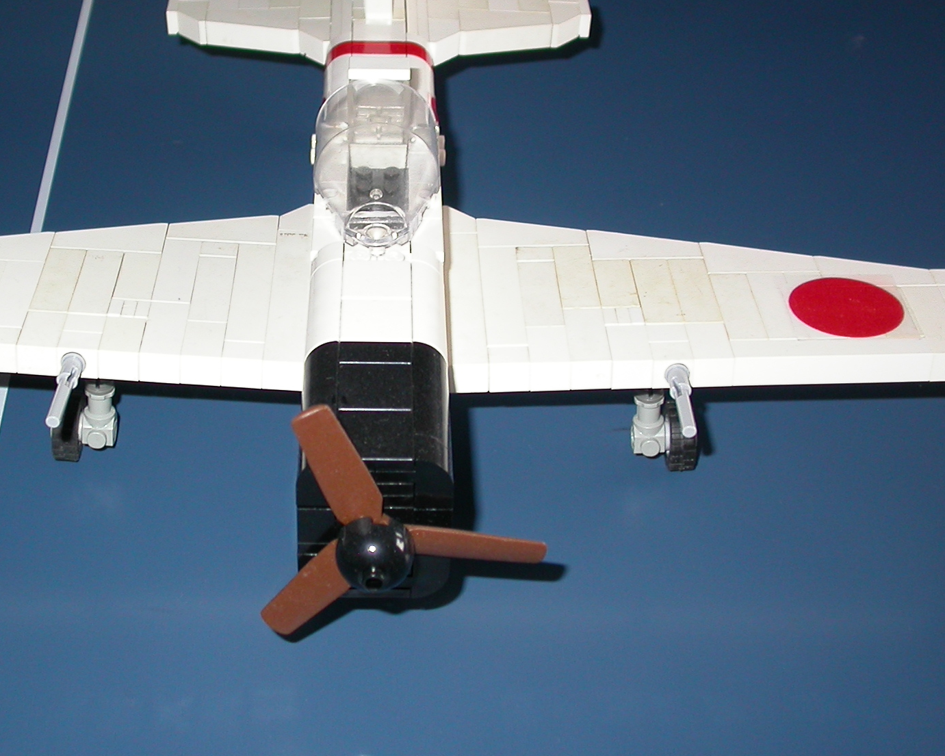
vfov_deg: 24.9
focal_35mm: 61
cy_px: 294
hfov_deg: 30.9
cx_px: 376
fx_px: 1706
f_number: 2.6
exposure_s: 1/60
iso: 100
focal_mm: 7.85
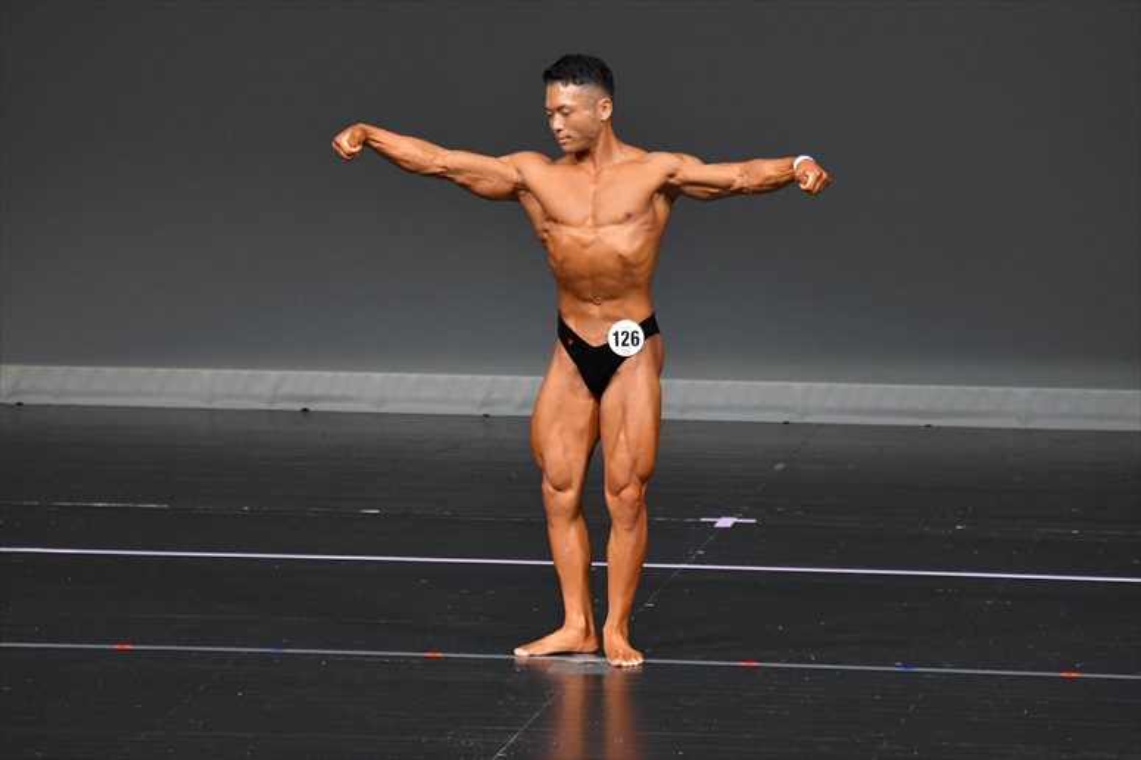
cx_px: 570
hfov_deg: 6.5
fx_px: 9979
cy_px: 380
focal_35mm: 315
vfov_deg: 4.4
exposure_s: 1/400
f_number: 5.6
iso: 4000
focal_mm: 210
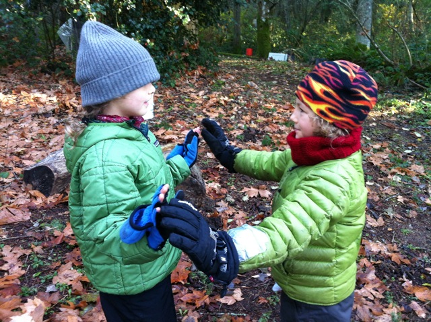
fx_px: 435
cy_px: 161
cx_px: 216
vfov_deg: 40.6
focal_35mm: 35
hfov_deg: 52.7
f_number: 2.8
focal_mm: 3.85
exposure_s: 1/17
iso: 80
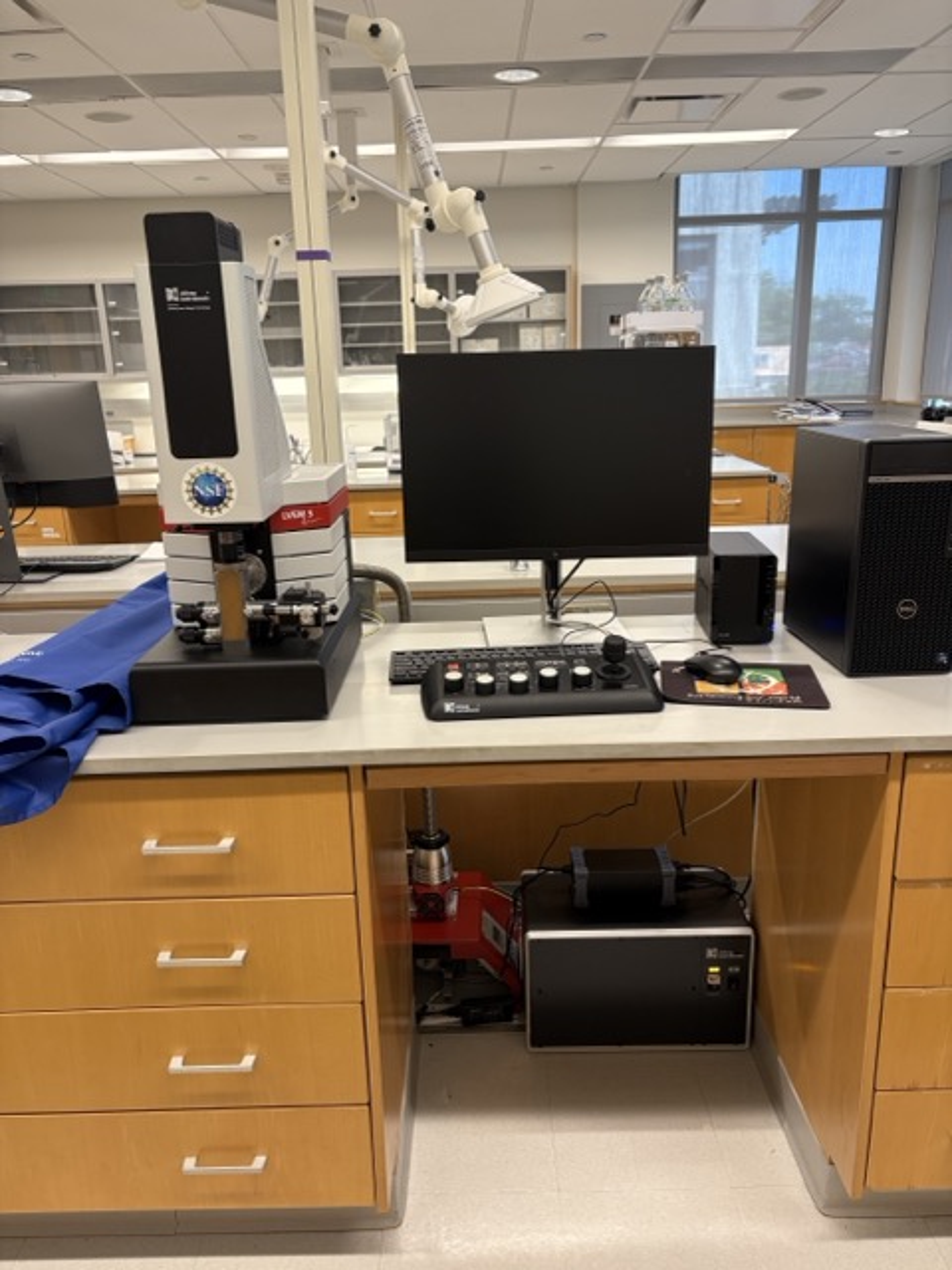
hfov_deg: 53.1
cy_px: 635
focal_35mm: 26
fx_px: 953
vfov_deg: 67.3
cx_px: 476
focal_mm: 5.96
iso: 80
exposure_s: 1/60
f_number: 1.6
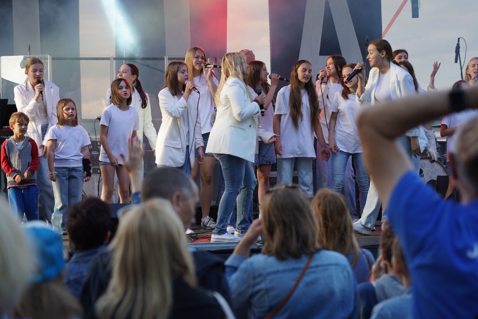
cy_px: 157
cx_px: 233
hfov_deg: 18.8
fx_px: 1447
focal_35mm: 109
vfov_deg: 12.6
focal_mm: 105
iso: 160
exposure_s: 1/100
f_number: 4.5
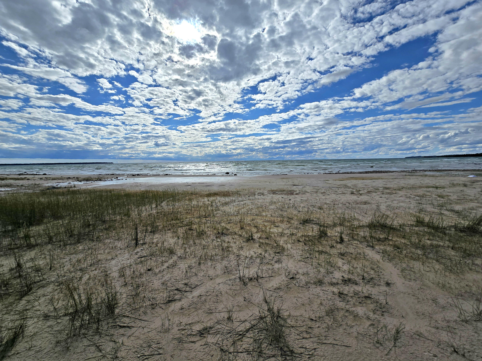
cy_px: 180
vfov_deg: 89.9
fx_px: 181
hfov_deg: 106.2
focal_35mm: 13
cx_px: 241
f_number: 2.2
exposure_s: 1/7518
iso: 50
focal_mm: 2.2
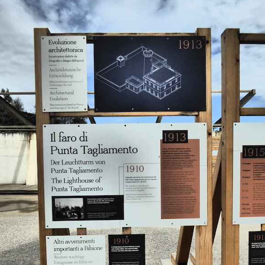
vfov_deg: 54.9
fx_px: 251
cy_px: 169
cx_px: 130
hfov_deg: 55.6
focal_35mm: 29
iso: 160
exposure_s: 1/2000
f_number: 3.5
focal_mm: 4.3
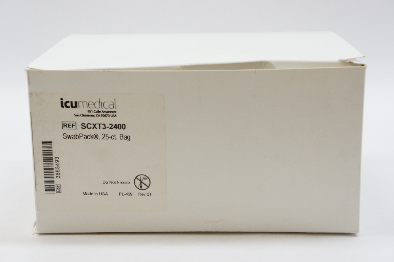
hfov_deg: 31.9
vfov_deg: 21.5
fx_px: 689
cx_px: 197
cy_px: 131
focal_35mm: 63
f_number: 5.6
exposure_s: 1/80
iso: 400
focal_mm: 42
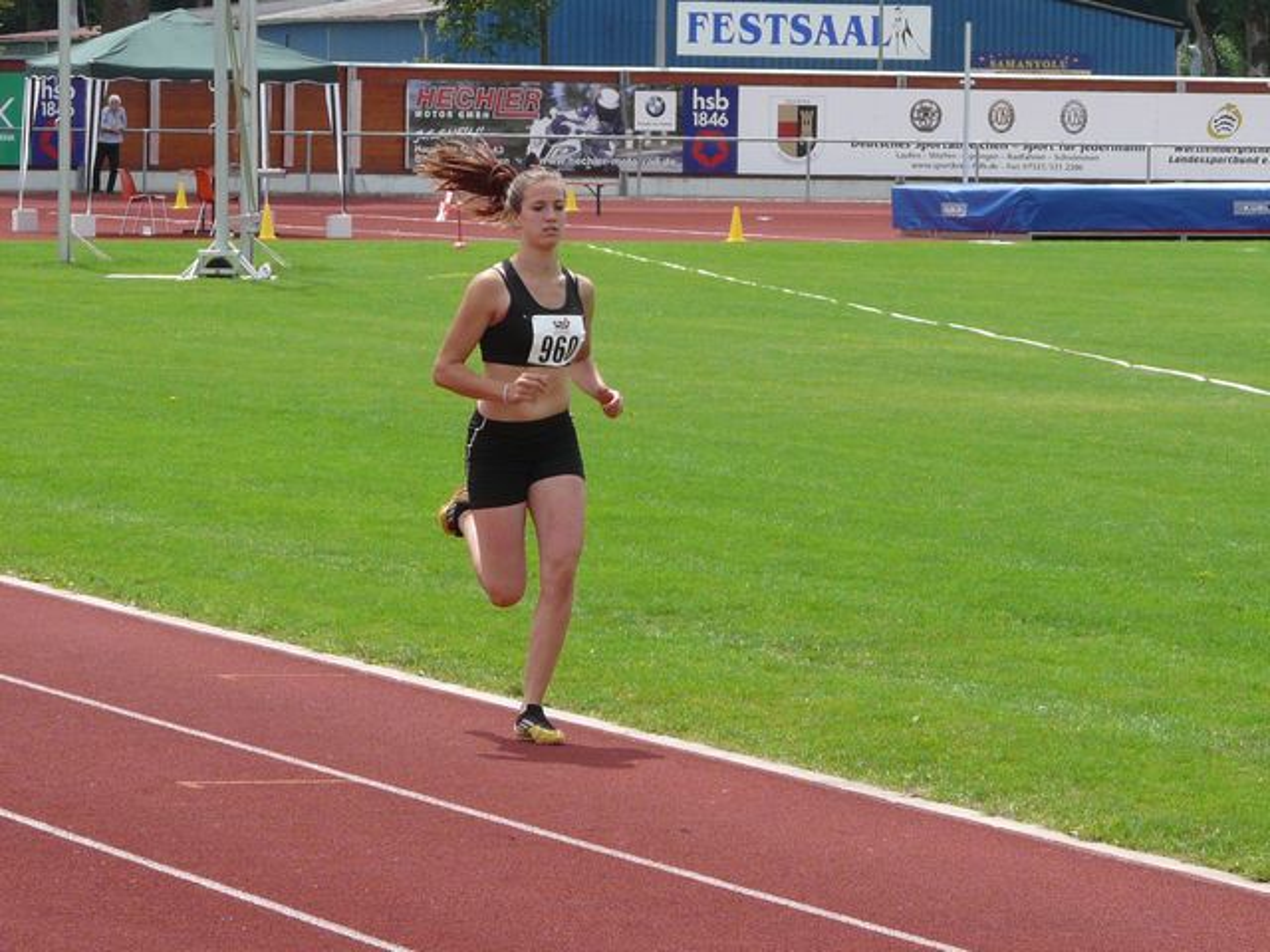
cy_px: 476
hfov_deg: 9.8
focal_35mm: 201
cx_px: 635
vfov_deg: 7.4
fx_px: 7374
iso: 100
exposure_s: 1/640
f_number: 4
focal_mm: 20.6
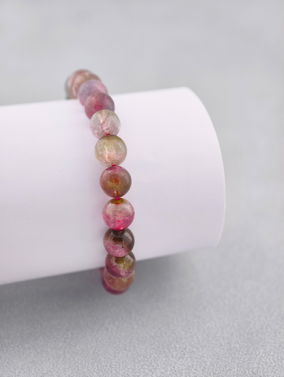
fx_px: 928
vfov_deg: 23.0
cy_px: 188
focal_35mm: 85
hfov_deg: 17.4
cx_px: 142
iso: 125
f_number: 2.67
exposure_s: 1/160
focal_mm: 22.48
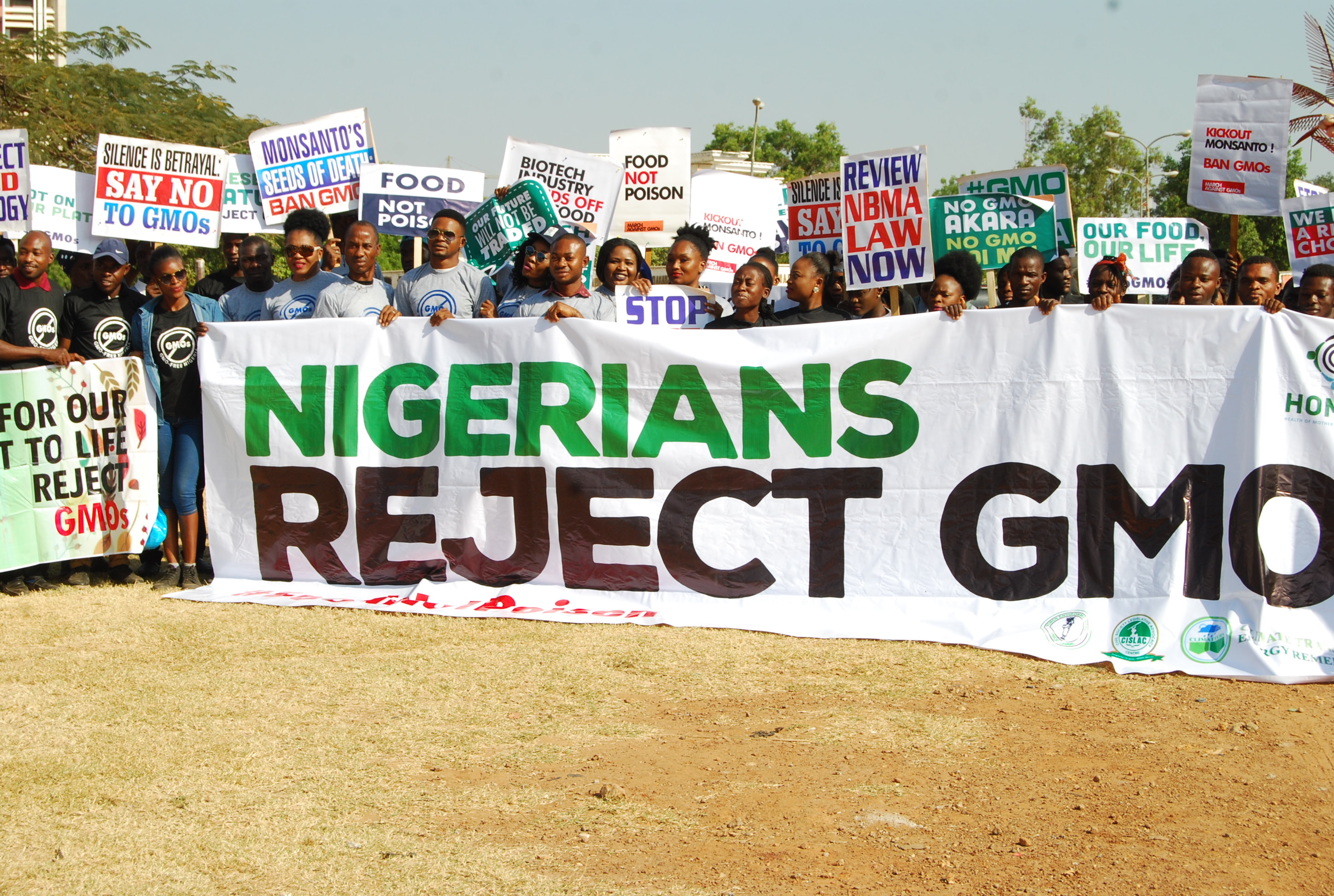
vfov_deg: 21.7
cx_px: 667
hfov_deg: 31.8
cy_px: 448
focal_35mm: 63
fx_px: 2339
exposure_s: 1/200
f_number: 13
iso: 200
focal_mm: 42
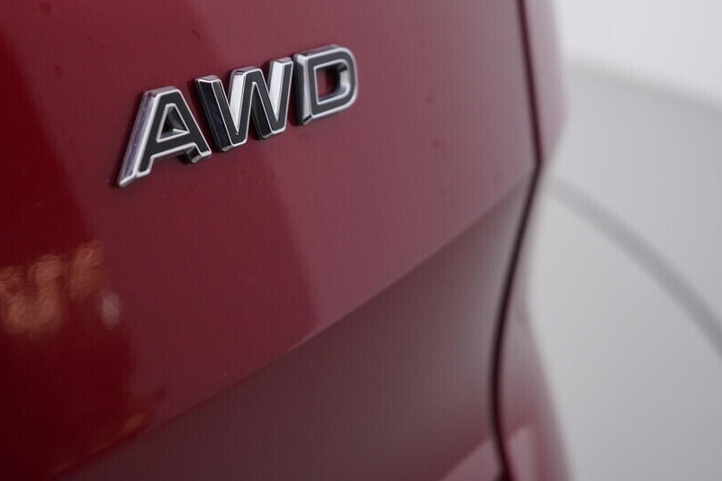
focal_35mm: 46
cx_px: 328
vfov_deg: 29.1
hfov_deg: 42.7
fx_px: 922
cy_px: 178
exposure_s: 1/80
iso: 125
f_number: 4
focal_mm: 24
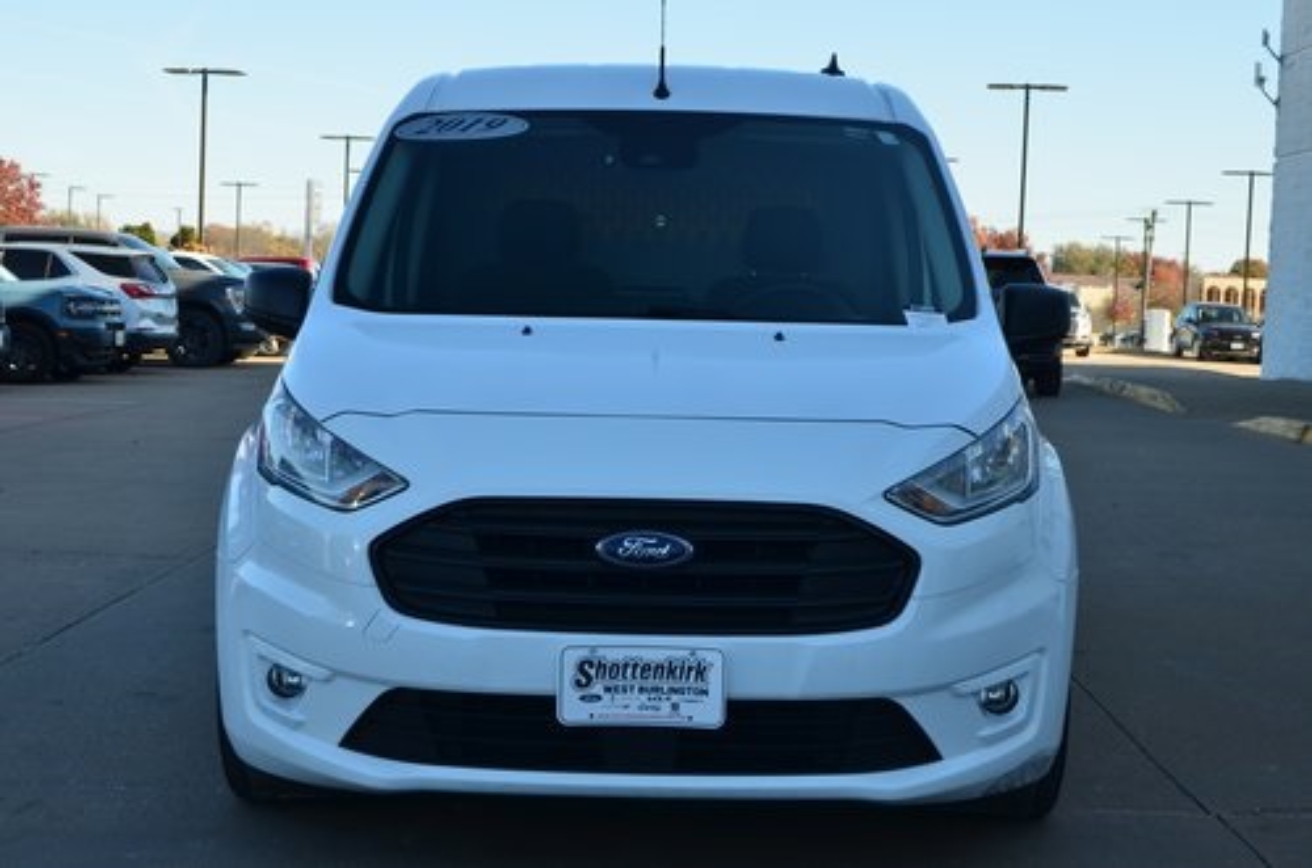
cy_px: 434
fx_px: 2073
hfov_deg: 35.1
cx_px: 656
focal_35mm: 57
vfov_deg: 23.7
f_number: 10
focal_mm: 38
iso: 250
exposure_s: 1/250
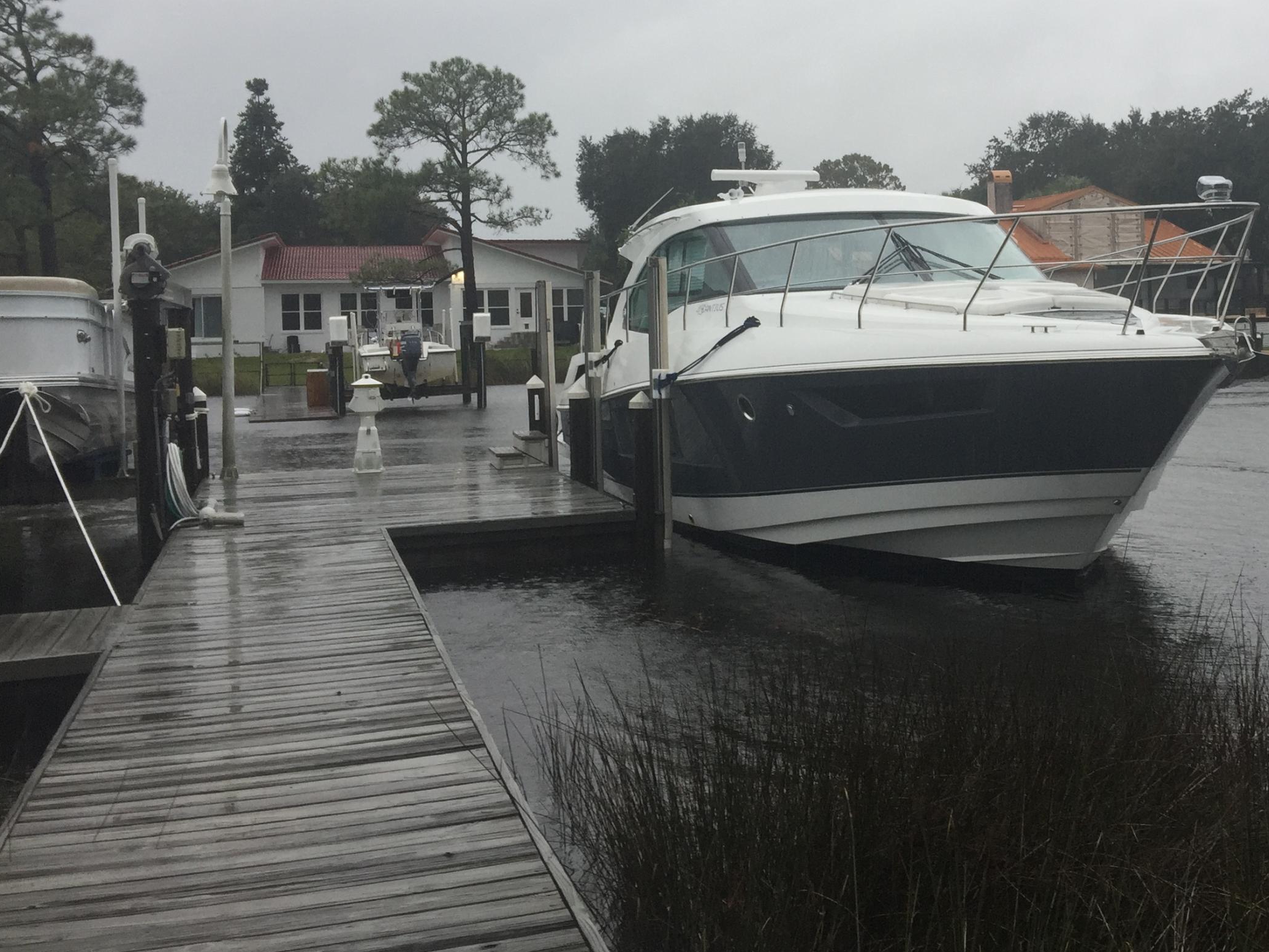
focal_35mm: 42
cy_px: 365
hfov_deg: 43.7
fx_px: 1540
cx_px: 906
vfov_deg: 34.2
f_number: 2.2
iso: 40
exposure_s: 1/60
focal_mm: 4.15
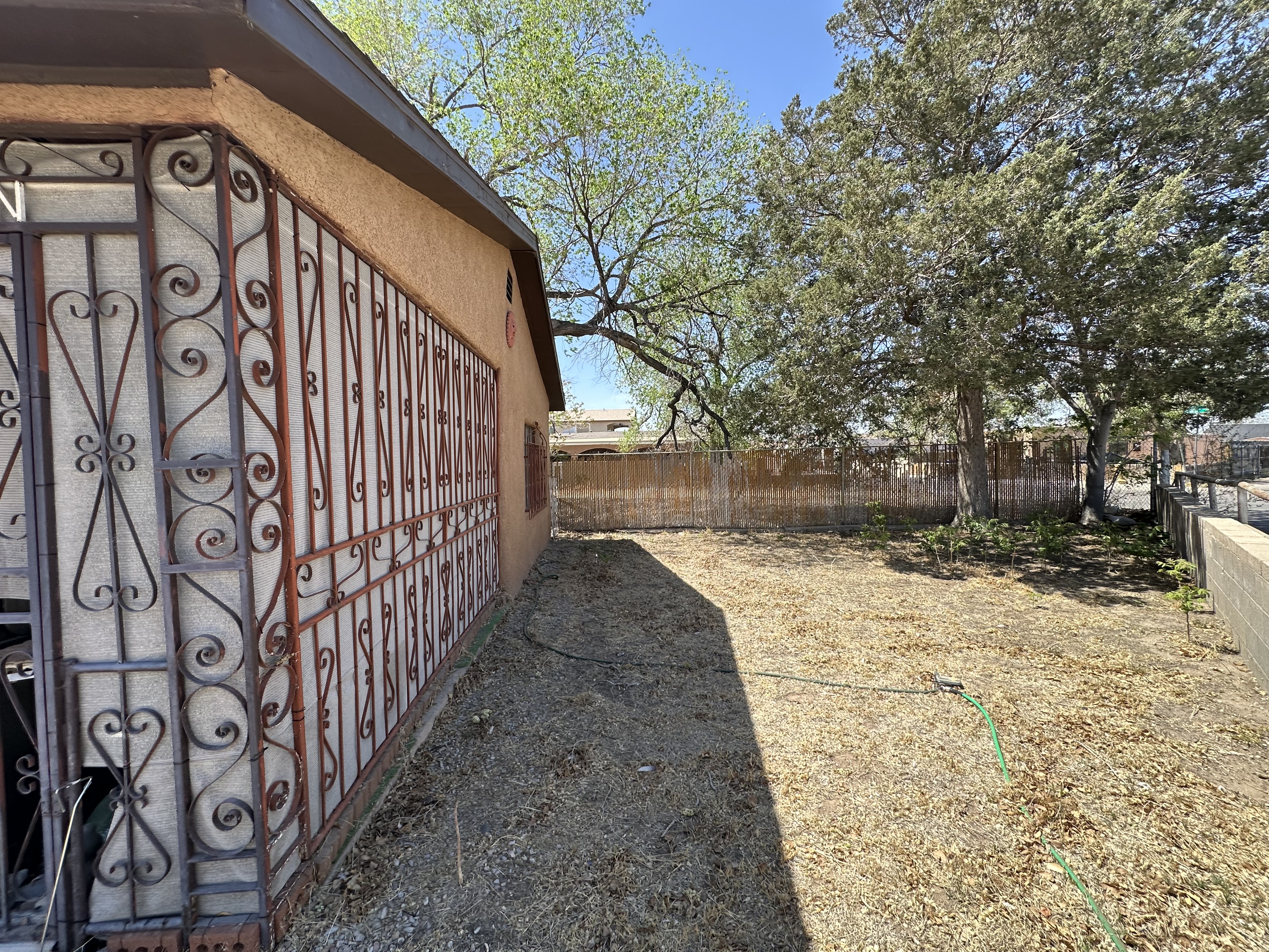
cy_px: 476
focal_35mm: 14
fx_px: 513
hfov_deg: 102.1
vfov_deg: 85.7
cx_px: 634
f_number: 2.2
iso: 40
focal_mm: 2.22
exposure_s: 1/540
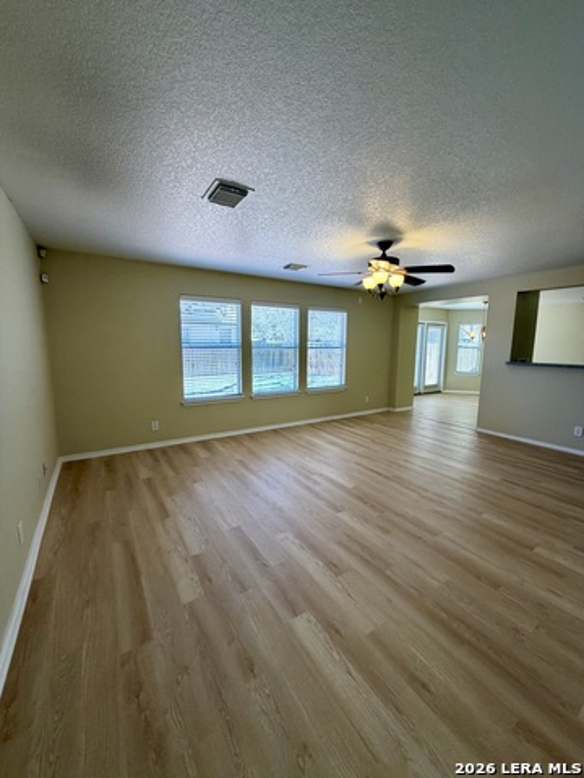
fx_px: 315
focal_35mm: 14
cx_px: 292
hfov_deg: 85.7
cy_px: 389
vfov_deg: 102.1
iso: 200
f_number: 2.2
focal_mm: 2.22
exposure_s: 1/120
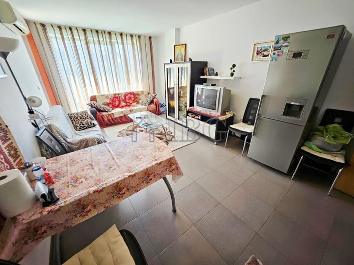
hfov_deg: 106.2
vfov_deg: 89.9
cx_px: 177
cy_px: 132
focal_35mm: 13
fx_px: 133
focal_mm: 1.7
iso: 100
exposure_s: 1/50
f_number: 2.2
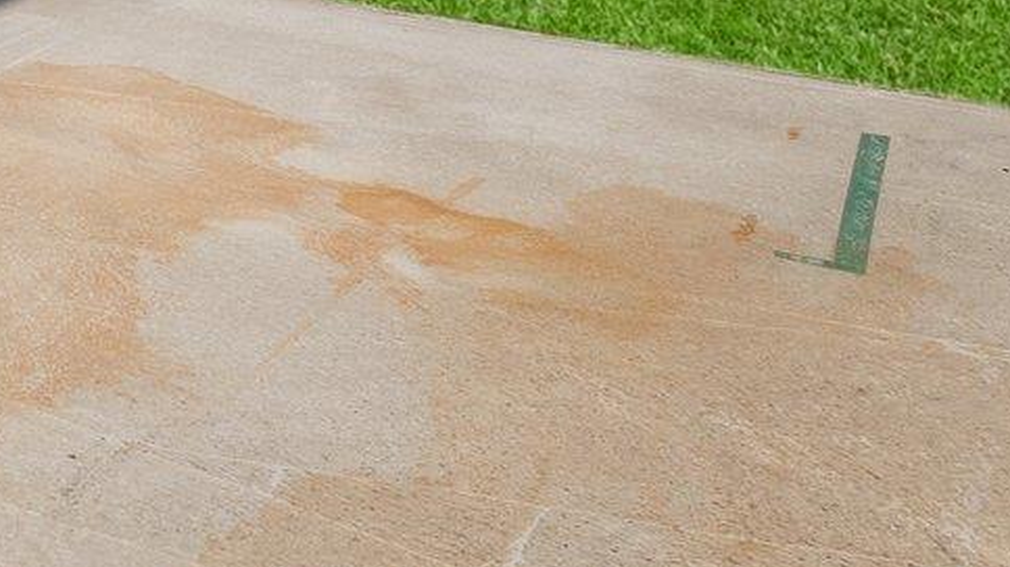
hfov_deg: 22.4
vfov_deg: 16.6
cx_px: -747
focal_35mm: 62
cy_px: -414
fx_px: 1660
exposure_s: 1/100
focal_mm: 14
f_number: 10
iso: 400
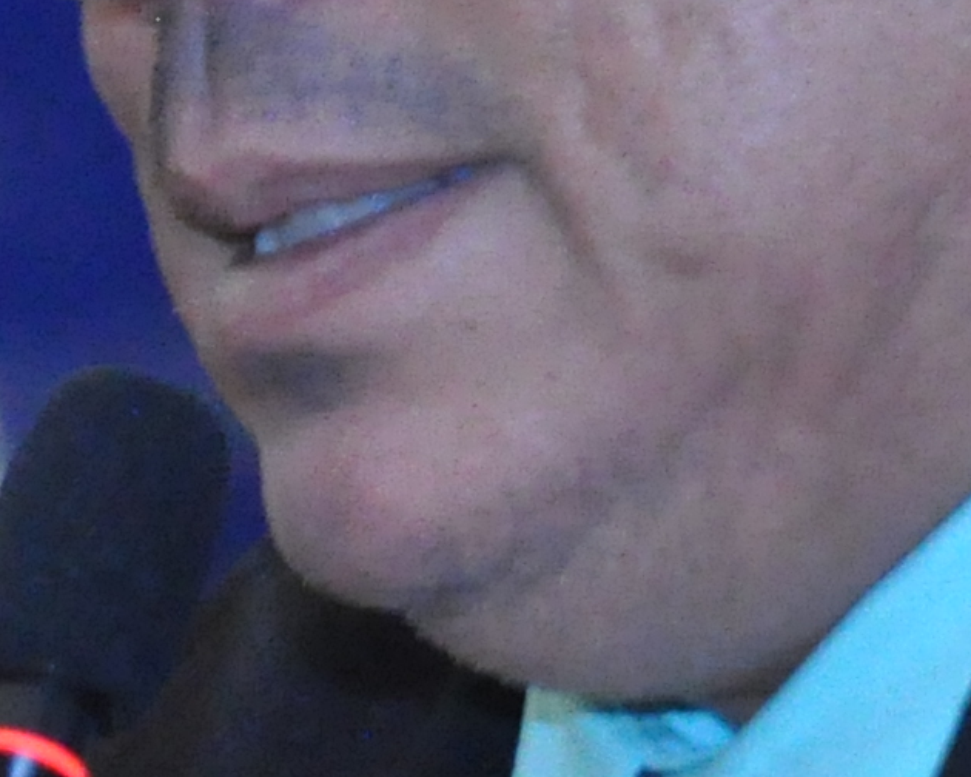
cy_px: 109
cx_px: 811
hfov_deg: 1.9
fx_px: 28887
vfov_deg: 1.5
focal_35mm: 1005
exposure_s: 1/160
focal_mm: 105
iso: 3200
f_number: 5.6
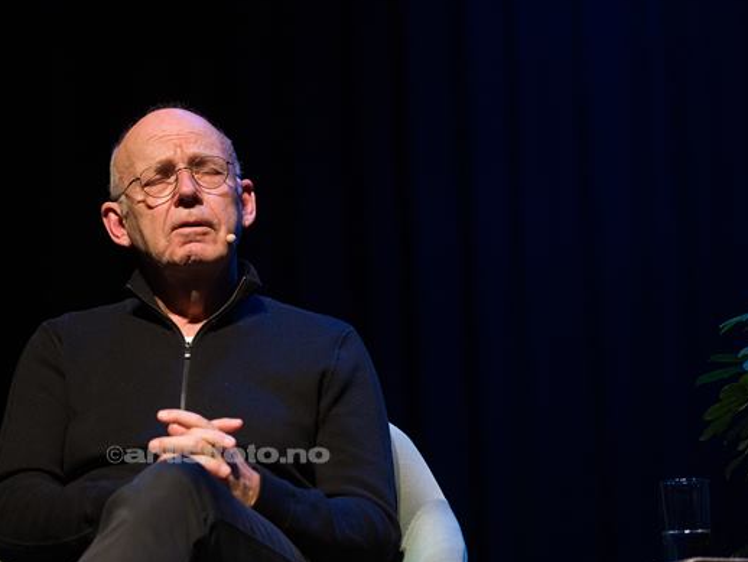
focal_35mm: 147
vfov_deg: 10.1
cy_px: 337
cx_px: 260
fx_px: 3178
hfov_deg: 13.4
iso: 1600
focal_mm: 110
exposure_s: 1/640
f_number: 2.8
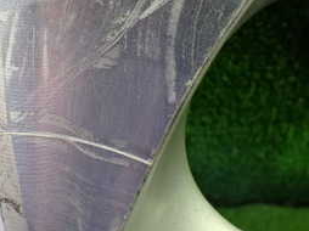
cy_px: 68
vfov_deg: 20.6
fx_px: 633
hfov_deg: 27.0
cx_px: 71
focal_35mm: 71
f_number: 2.3
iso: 800
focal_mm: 5.4
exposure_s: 1/125
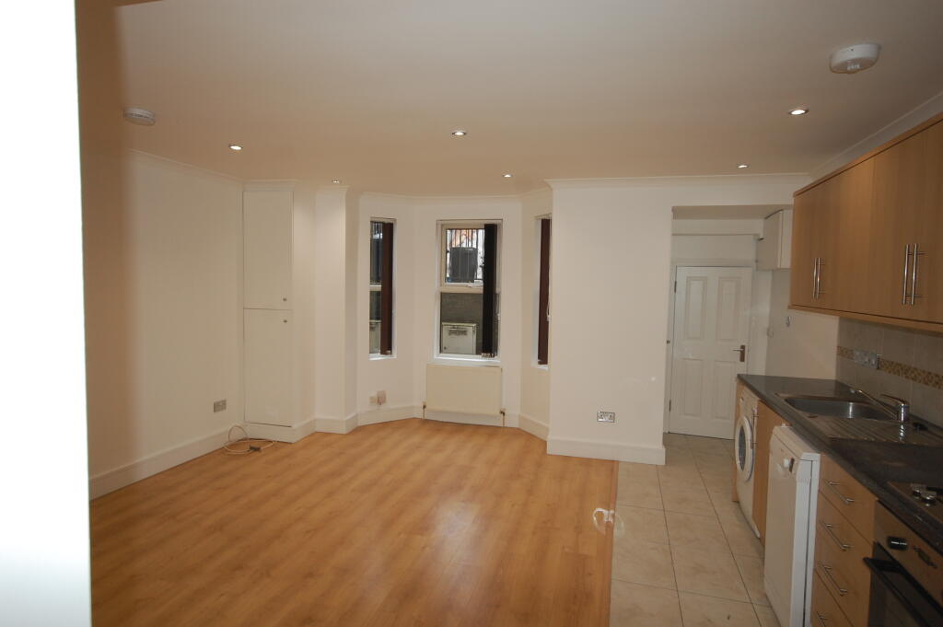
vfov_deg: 59.4
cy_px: 314
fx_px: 550
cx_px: 472
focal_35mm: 21
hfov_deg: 81.2
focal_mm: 14
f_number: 4.8
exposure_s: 1/60
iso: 400
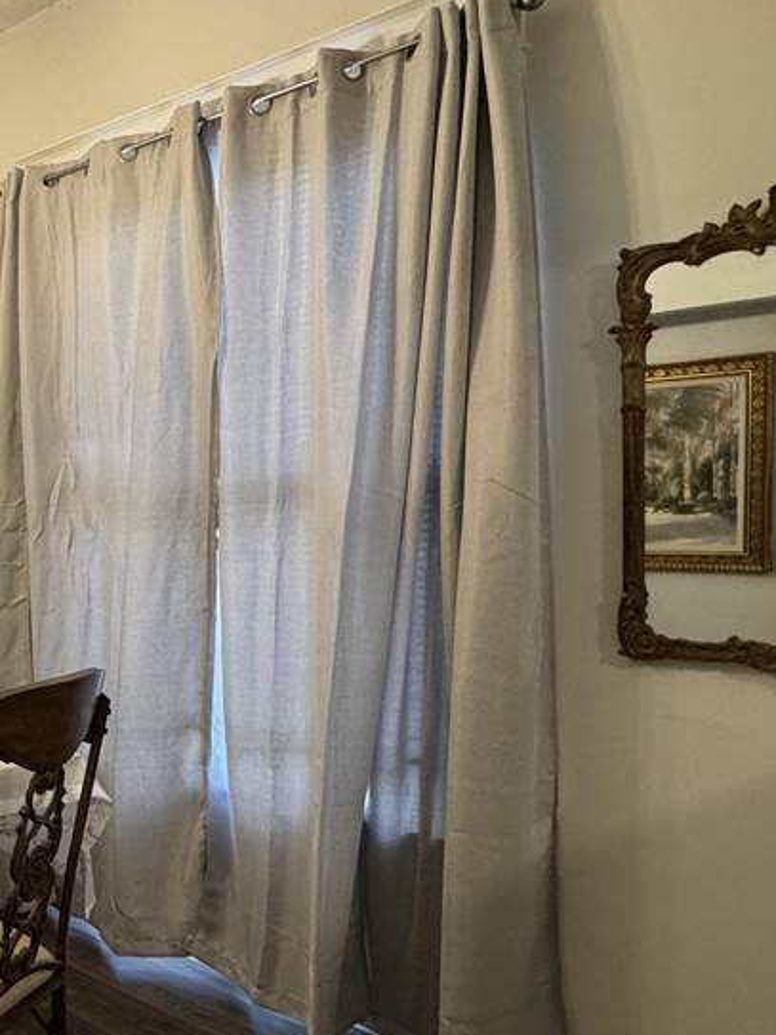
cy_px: 560
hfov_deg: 34.5
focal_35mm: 33
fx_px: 987
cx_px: -153
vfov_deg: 55.3
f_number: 2.2
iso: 250
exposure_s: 1/60
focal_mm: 2.22
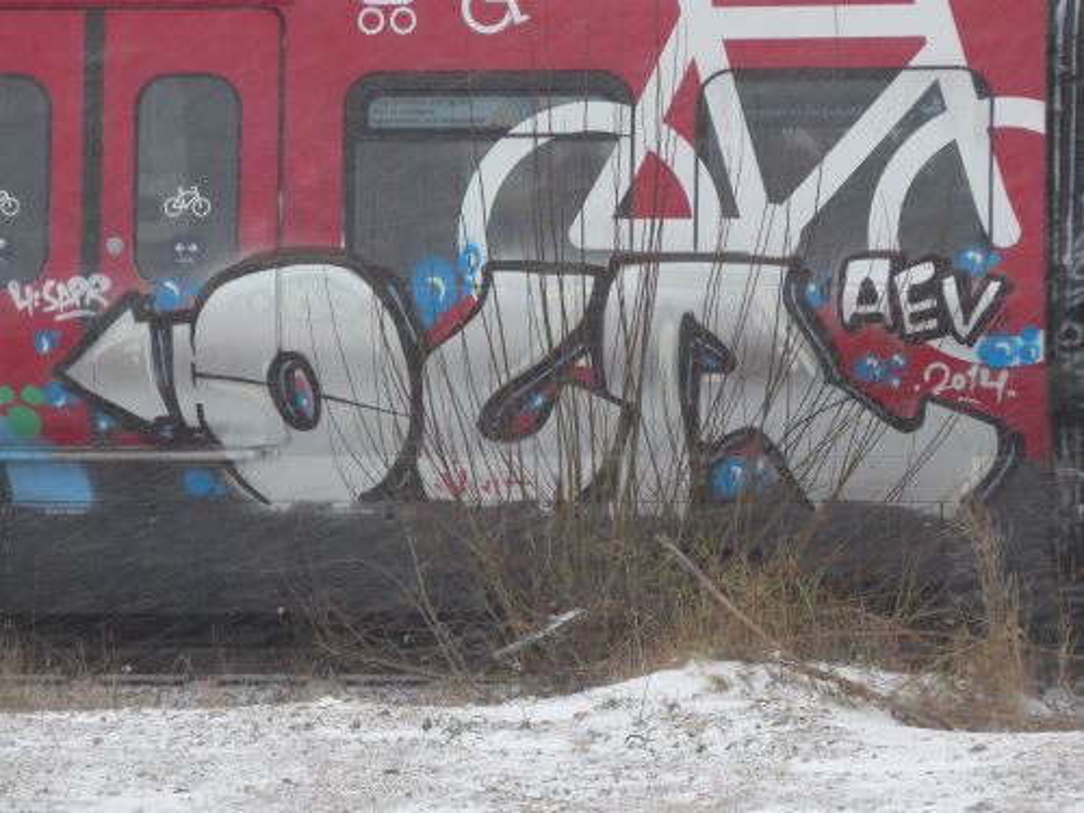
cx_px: 542
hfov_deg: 9.7
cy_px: 406
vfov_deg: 7.3
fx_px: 6388
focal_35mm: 204
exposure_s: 1/125
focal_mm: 39.6
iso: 400
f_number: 5.8
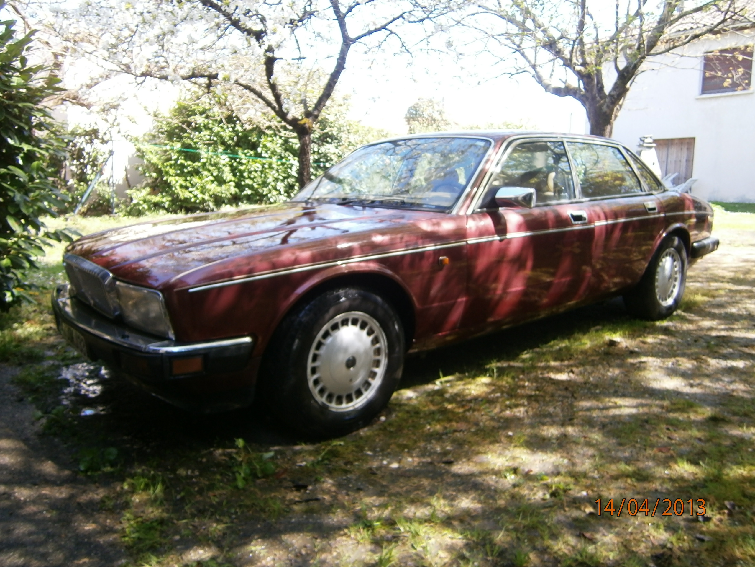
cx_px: 378
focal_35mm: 26
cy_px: 284
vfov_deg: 53.1
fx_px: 567
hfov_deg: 67.3
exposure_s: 1/100
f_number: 2.8
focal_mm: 4.7
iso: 80
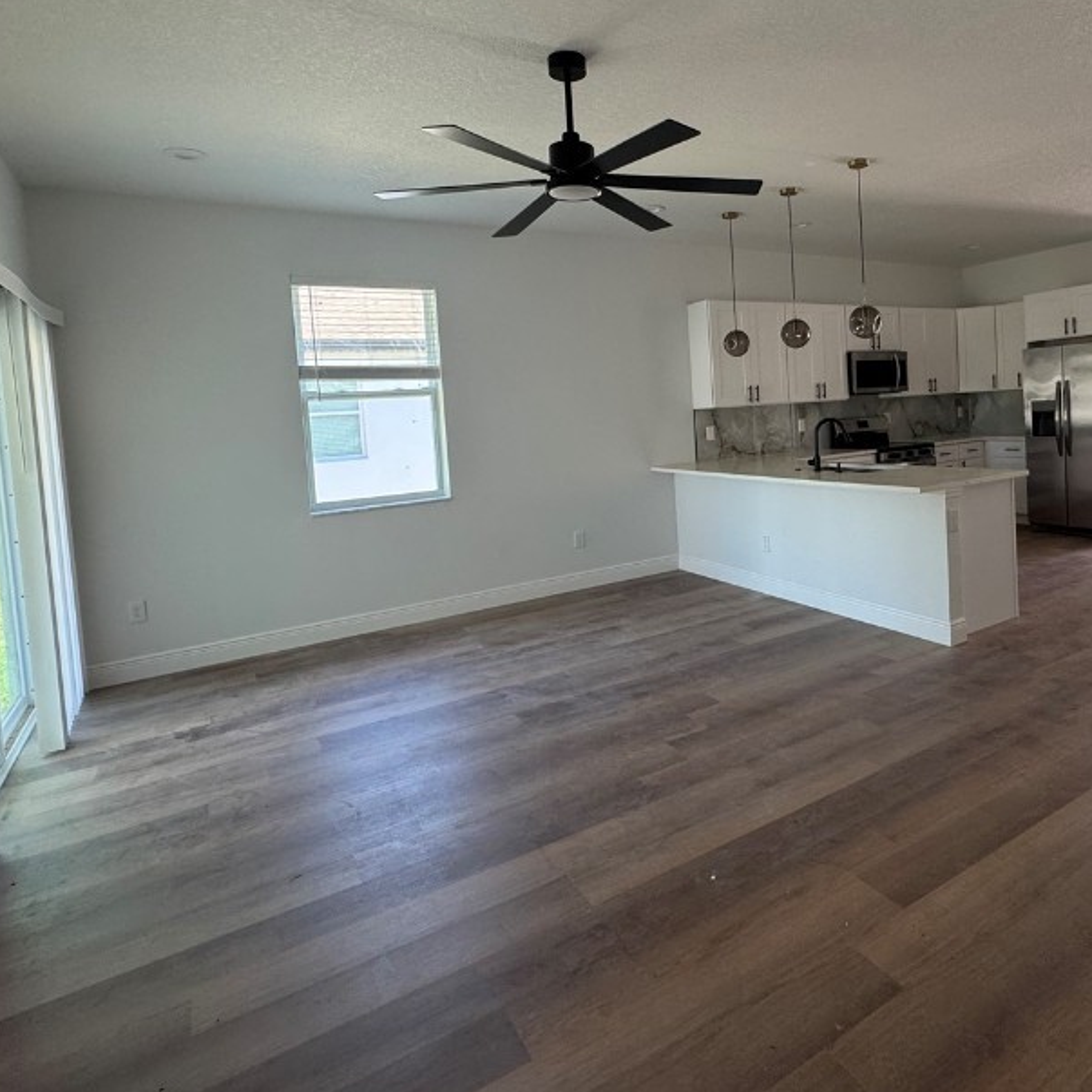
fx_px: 749
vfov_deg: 71.5
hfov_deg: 70.8
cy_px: 442
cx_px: 690
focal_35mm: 21
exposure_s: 1/99
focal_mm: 2.22
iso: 200
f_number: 2.2
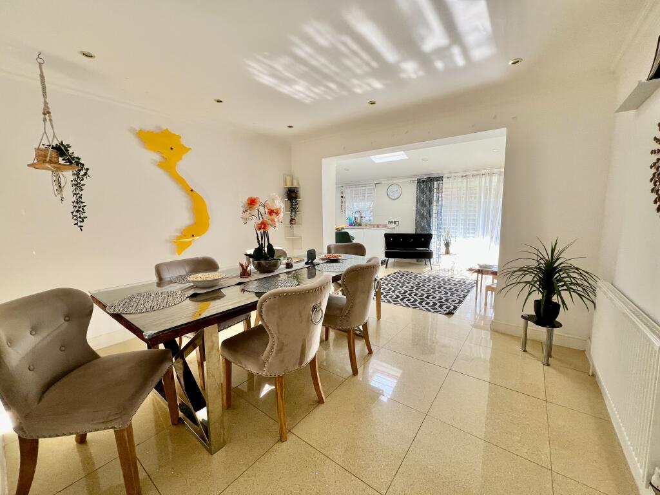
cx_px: 330
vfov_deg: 89.9
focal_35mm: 13
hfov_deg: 106.2
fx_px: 248
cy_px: 248
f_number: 1.8
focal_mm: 1.57
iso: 50
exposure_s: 1/99
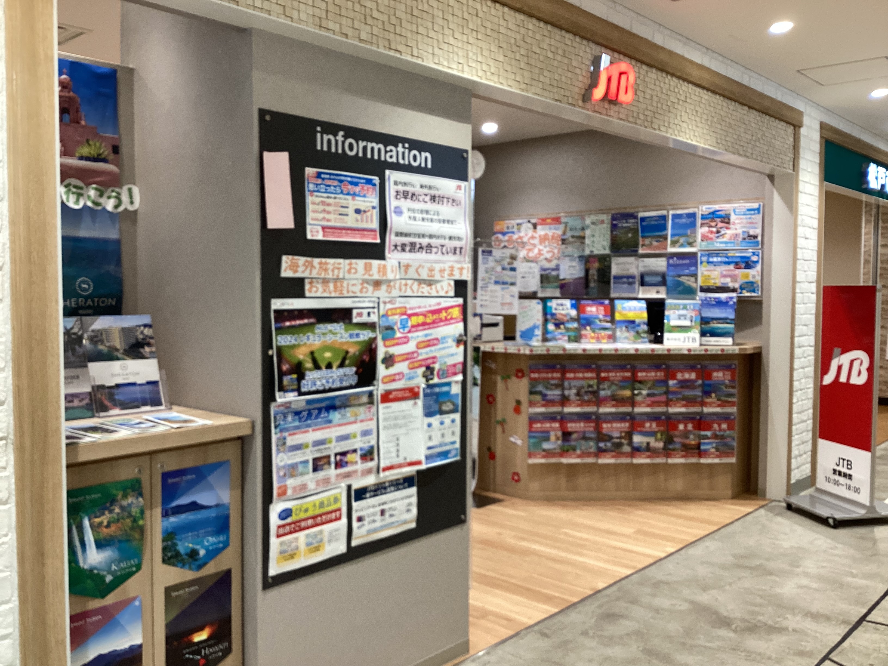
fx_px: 795
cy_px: 333
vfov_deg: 45.4
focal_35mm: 31
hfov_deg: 58.4
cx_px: 444
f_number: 2.4
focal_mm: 3.3
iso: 100
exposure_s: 1/50
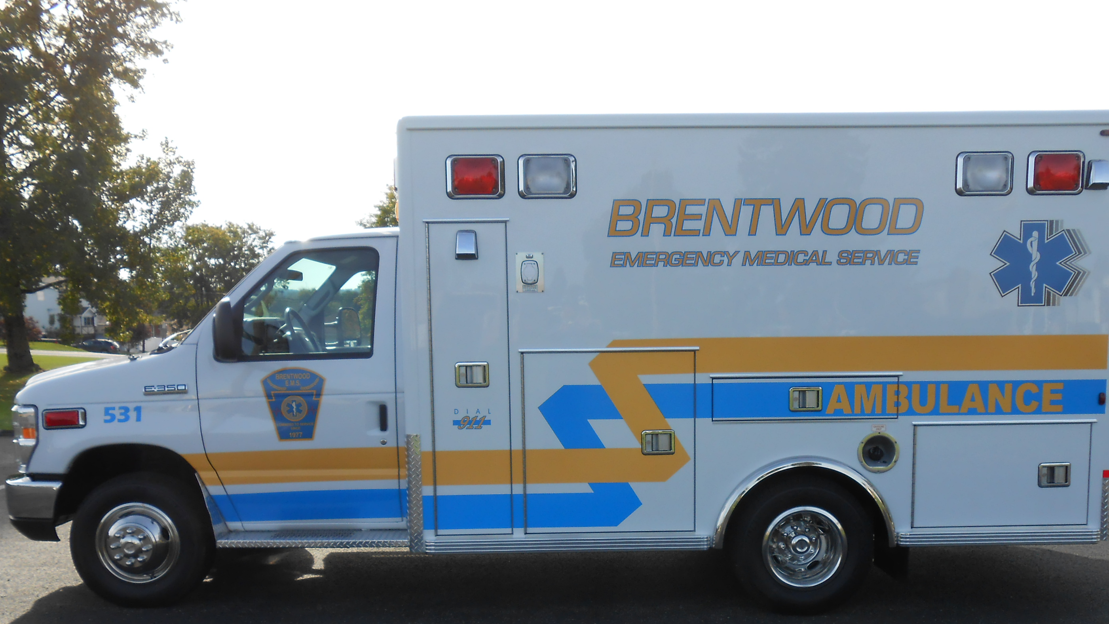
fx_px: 970
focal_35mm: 33
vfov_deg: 35.1
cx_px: 584
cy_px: 447
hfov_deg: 59.5
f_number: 3.5
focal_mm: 4.6
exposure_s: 1/500
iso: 80
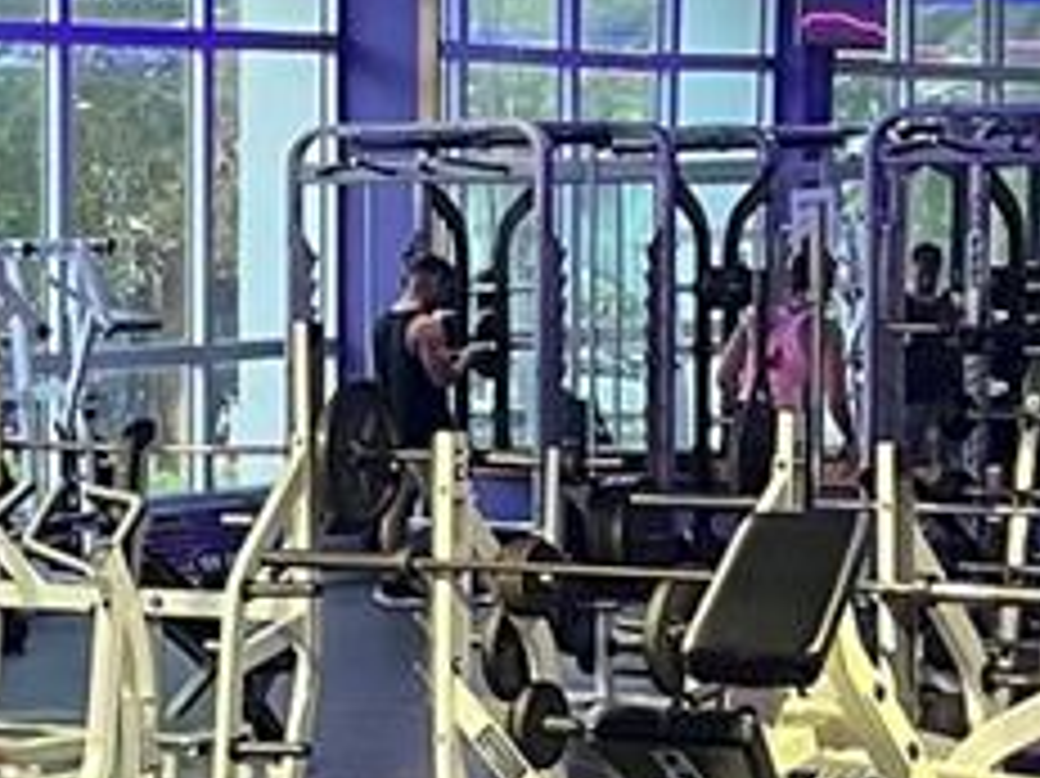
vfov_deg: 11.0
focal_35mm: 135
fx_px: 4054
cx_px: -603
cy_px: 513
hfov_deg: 13.6
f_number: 1.6
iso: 320
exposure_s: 1/60
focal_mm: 5.1
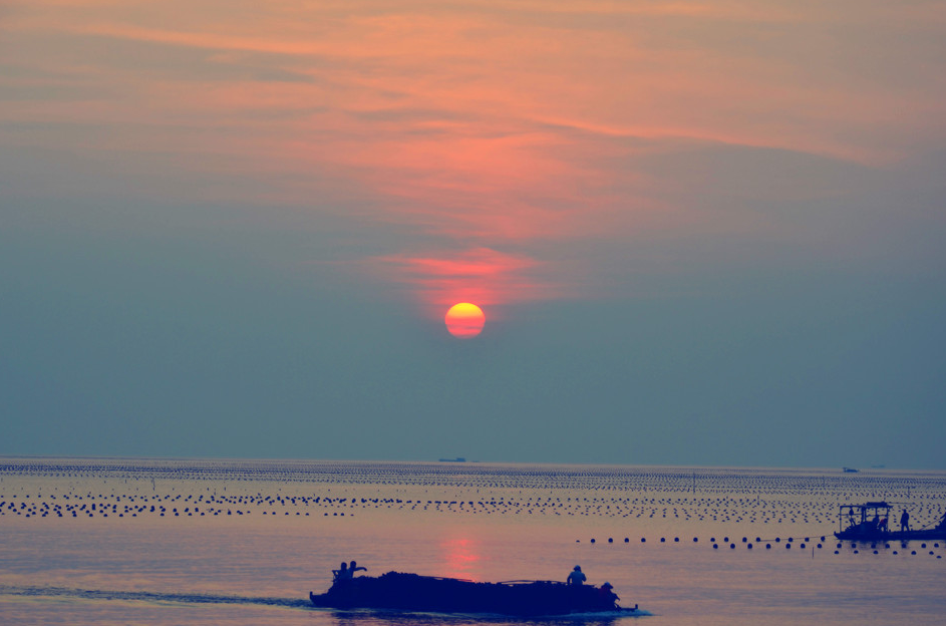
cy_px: 320
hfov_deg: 12.9
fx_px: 4195
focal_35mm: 160
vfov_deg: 8.5
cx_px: 479
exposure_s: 1/50
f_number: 8
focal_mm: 98
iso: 100
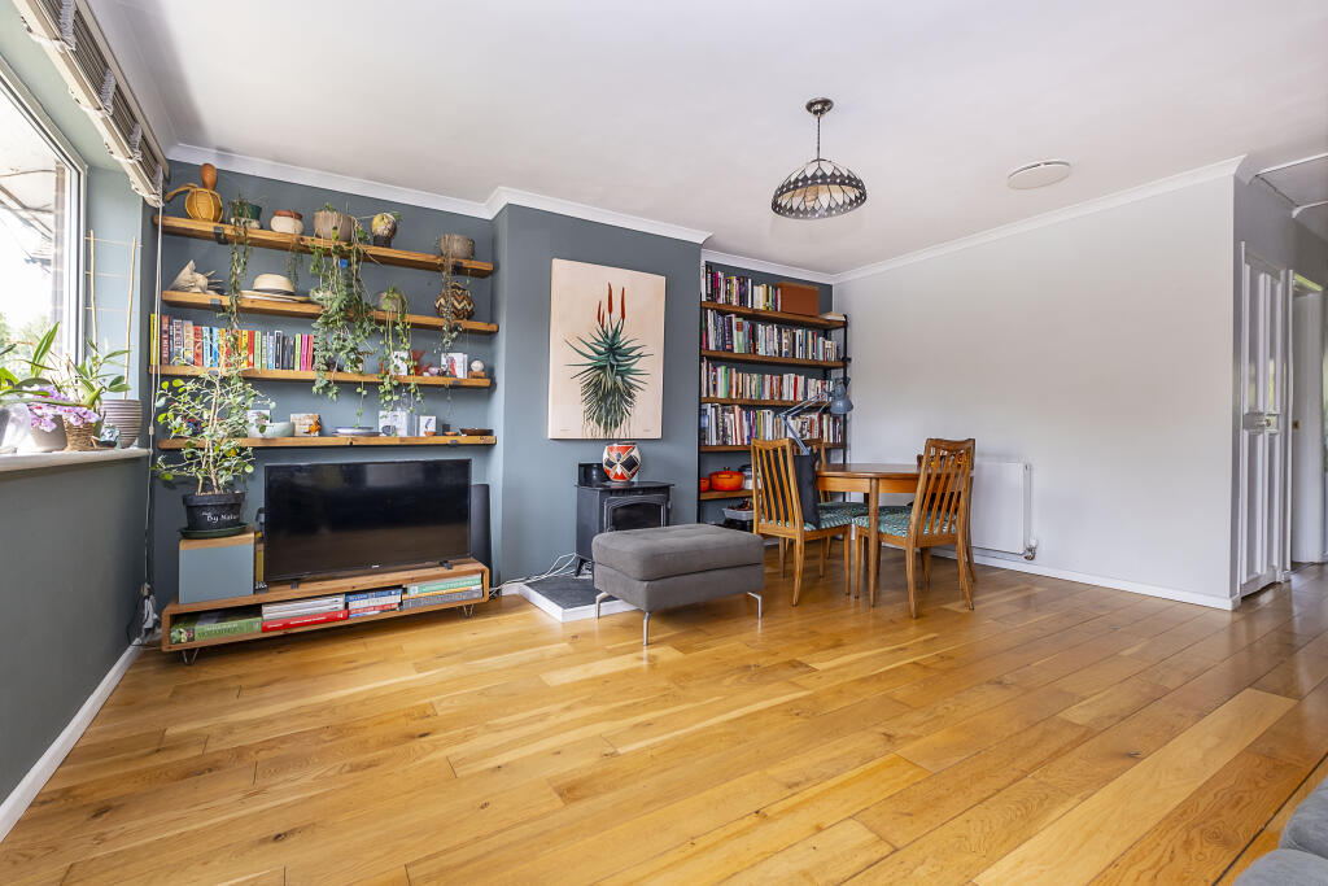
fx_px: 553
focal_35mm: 15
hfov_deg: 100.4
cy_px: 443
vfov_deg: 77.3
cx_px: 664
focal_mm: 10
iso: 400
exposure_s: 1/20
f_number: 8
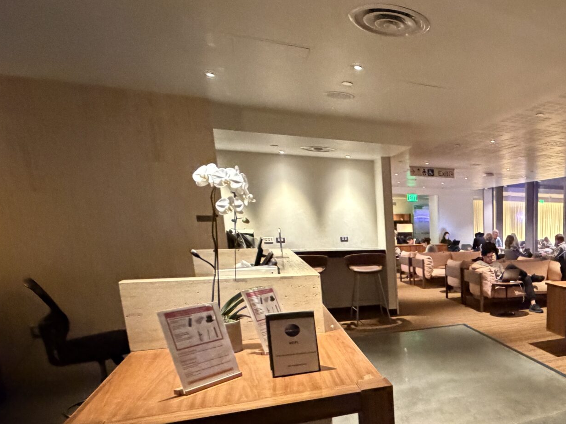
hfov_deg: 52.1
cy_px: 322
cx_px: 536
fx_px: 474
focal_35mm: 29
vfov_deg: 46.4
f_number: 2.2
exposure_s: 1/40
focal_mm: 2.22
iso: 1600
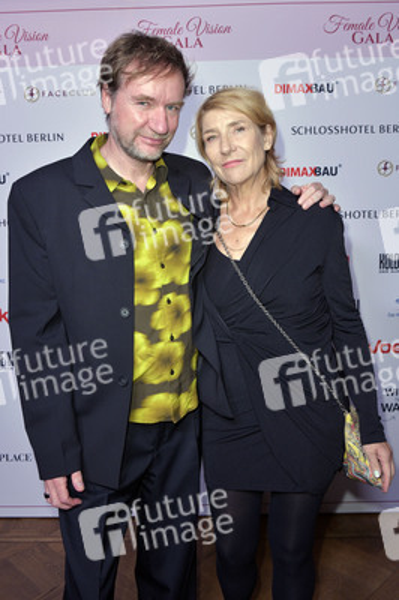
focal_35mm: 32
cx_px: 200
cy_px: 300
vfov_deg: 58.8
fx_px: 533
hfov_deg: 41.0
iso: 1250
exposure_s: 1/200
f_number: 7.1
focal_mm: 32
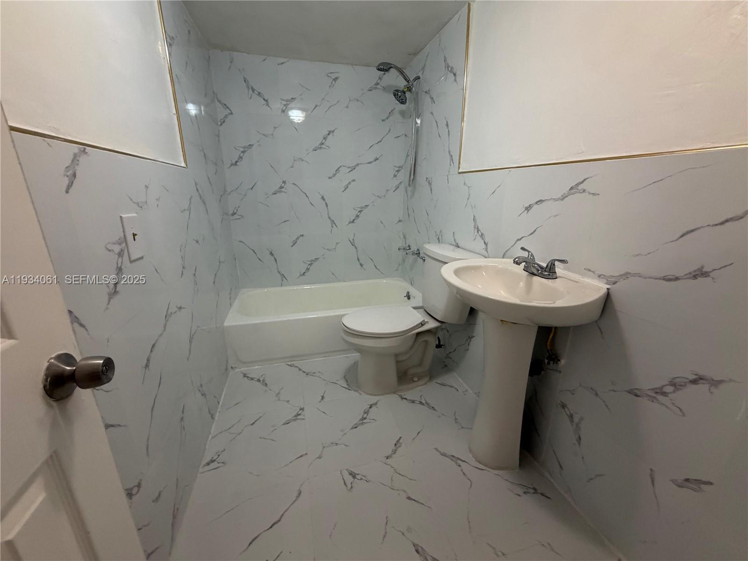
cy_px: 280
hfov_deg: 102.1
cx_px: 374
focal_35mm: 14
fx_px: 303
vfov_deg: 85.7
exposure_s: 1/120
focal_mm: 2.22
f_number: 2.2
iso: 320
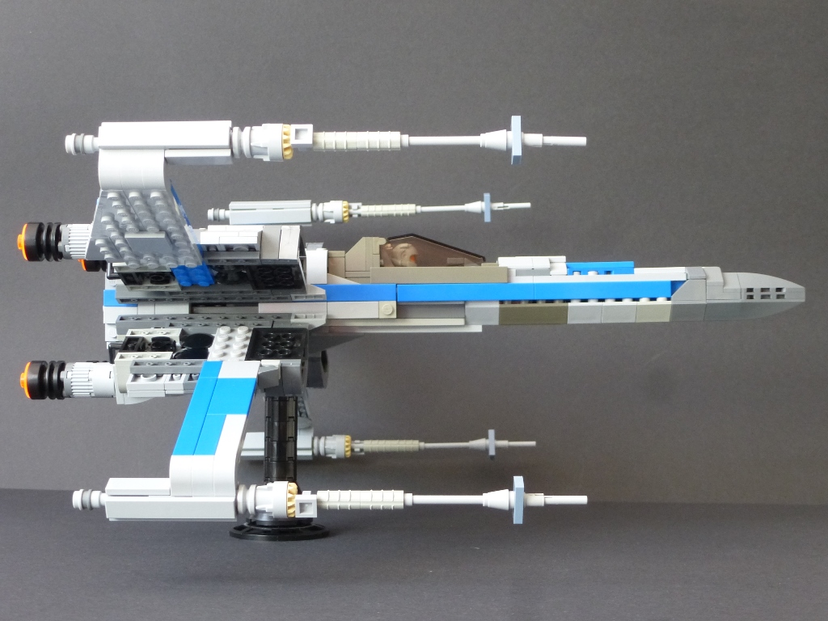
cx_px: 414
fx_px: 1244
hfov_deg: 36.8
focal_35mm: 52
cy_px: 310
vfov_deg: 28.0
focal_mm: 9.4
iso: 400
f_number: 4.3
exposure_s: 1/8
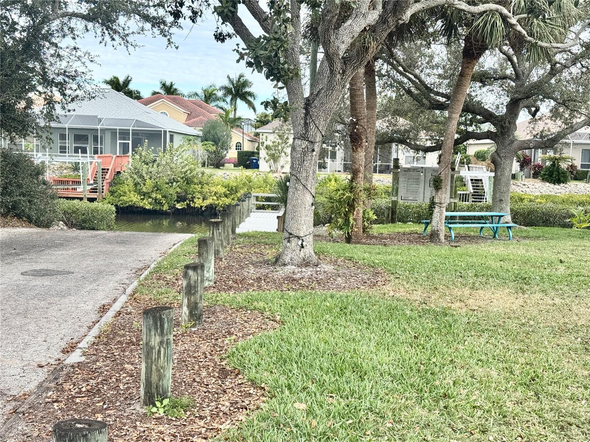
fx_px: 818
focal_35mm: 48
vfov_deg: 30.3
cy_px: 221
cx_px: 295
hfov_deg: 39.7
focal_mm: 6.76
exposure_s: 1/582
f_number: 1.78
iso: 64
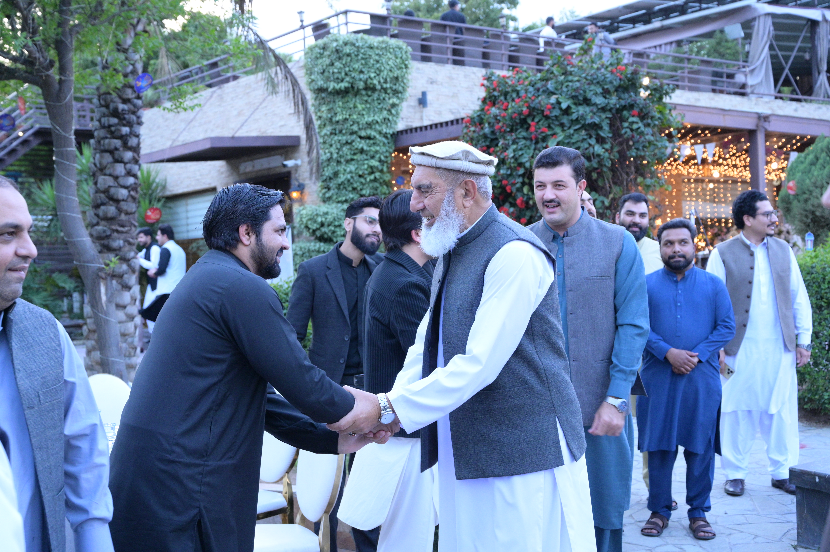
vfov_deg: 29.8
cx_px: 415
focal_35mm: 45
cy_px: 276
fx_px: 1037
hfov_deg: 43.6
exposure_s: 1/200
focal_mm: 45
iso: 4000
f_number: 5.6
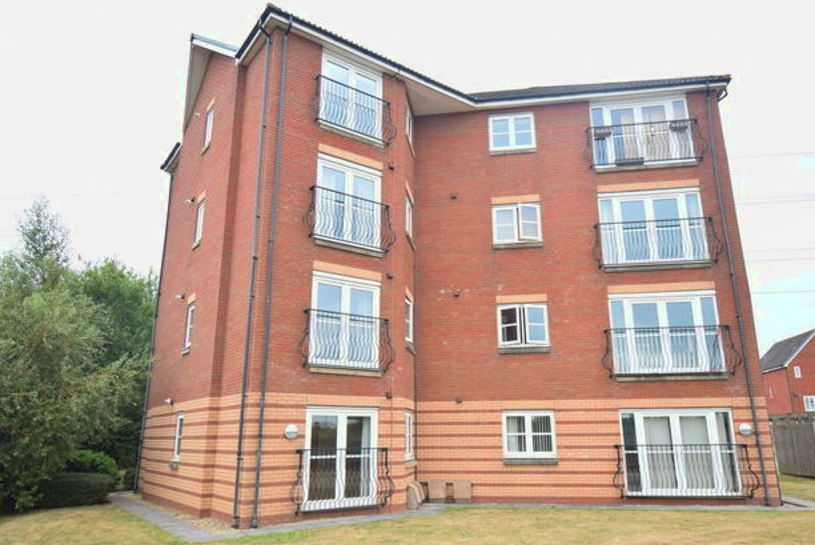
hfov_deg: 73.7
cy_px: 286
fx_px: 544
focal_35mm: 24
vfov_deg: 53.2
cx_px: 423
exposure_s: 1/100
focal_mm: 14
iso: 100
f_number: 5
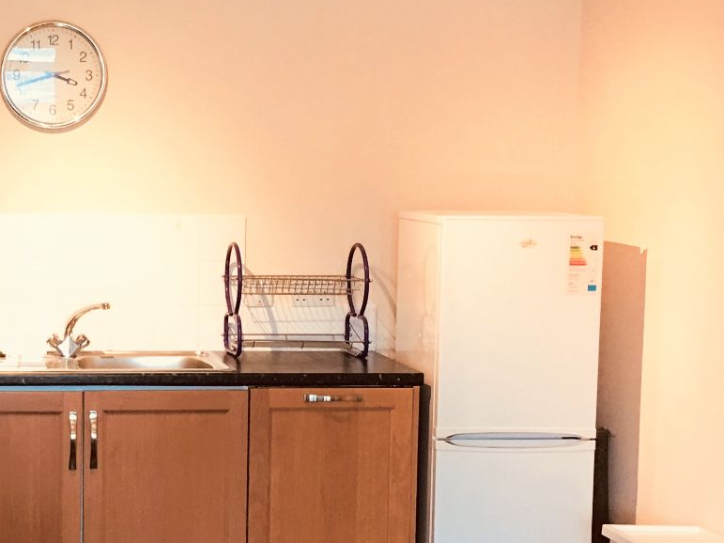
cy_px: 339
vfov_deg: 19.1
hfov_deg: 24.5
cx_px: 61
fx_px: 1610
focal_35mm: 77
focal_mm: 4.15
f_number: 2.2
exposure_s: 1/17
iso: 64
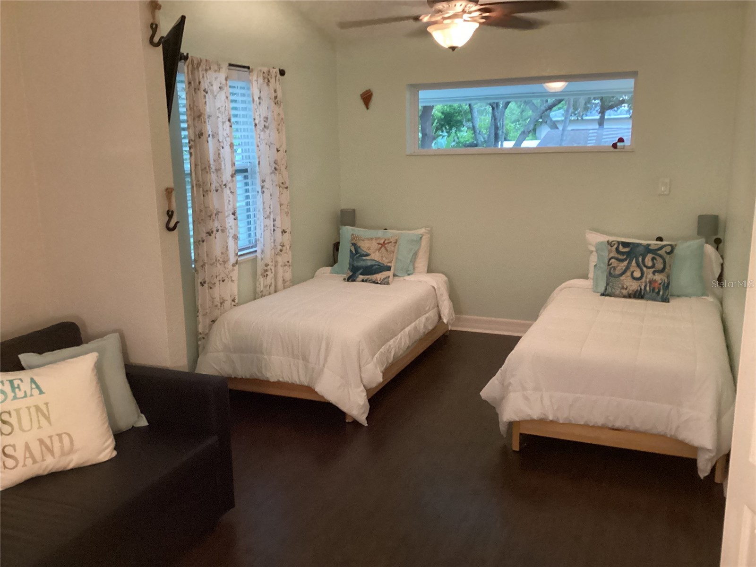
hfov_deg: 58.4
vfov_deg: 45.4
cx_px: 378
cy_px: 284
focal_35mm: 31
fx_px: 677
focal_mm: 3.3
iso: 640
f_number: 2.4
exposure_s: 1/30
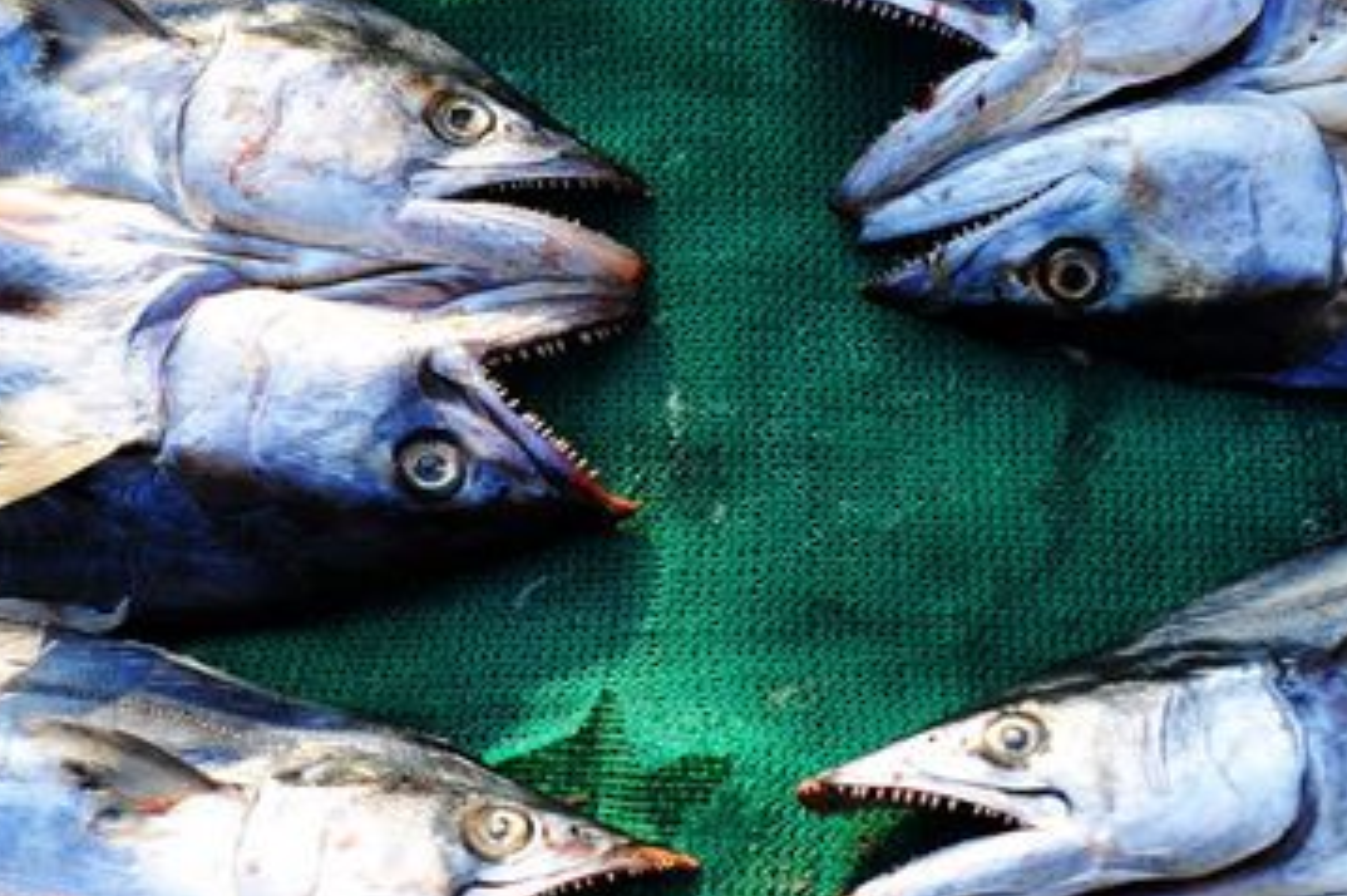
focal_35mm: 115
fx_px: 4299
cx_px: 670
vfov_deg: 11.9
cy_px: 205
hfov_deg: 17.8
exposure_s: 1/640
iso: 200
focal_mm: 40
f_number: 3.2
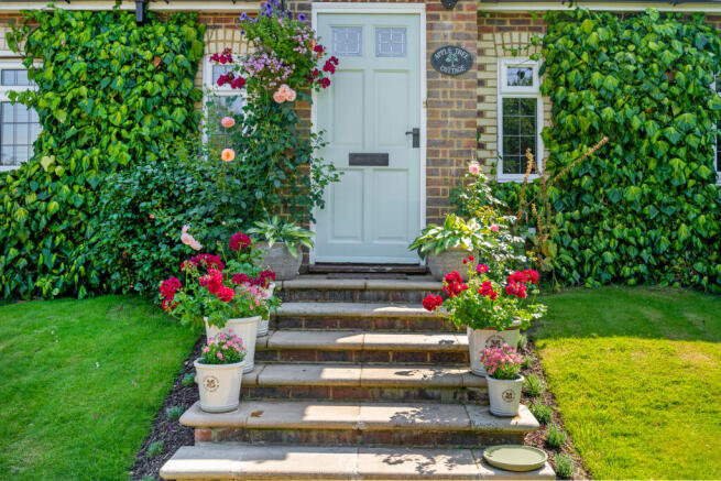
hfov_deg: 54.4
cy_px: 240
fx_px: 701
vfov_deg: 37.9
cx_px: 360
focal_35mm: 35
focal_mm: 35
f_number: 6.3
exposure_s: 1/320
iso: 400
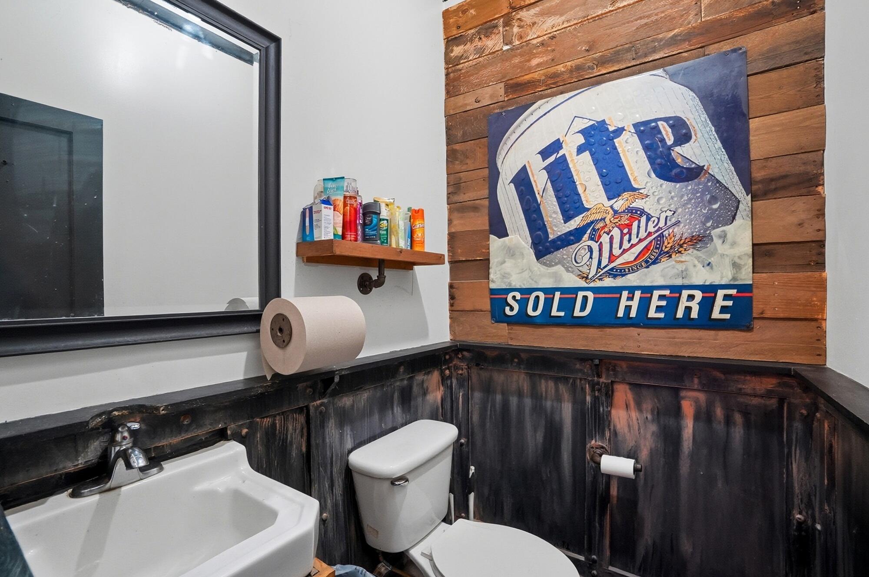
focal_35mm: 15
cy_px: 288
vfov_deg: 77.2
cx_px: 434
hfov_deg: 100.4
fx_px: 362
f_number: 4
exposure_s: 1/40
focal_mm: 10
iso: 100
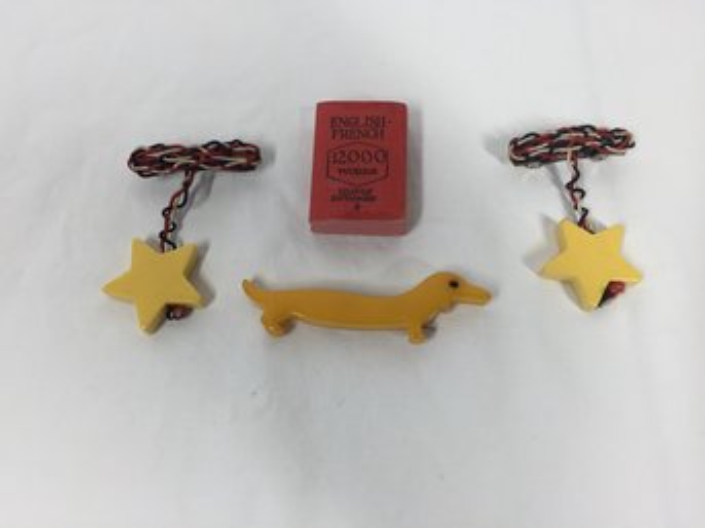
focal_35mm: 29
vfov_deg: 48.2
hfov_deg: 61.7
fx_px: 590
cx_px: 352
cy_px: 264
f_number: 2.2
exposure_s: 1/120
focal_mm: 4.15
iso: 32
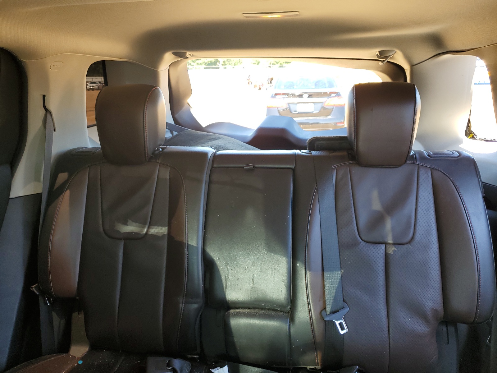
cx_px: 248
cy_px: 186
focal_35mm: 26
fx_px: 373
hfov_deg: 67.3
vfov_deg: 53.1
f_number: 1.5
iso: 56
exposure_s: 1/120
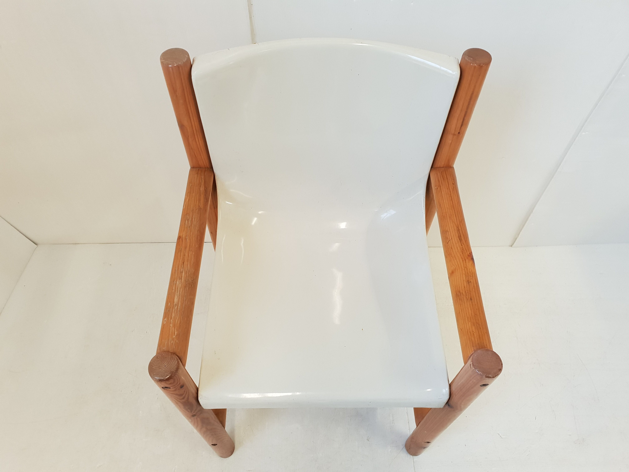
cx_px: 314
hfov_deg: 67.3
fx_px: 472
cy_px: 236
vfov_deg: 53.1
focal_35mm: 26
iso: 200
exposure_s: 1/50
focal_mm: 4.3
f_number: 2.4
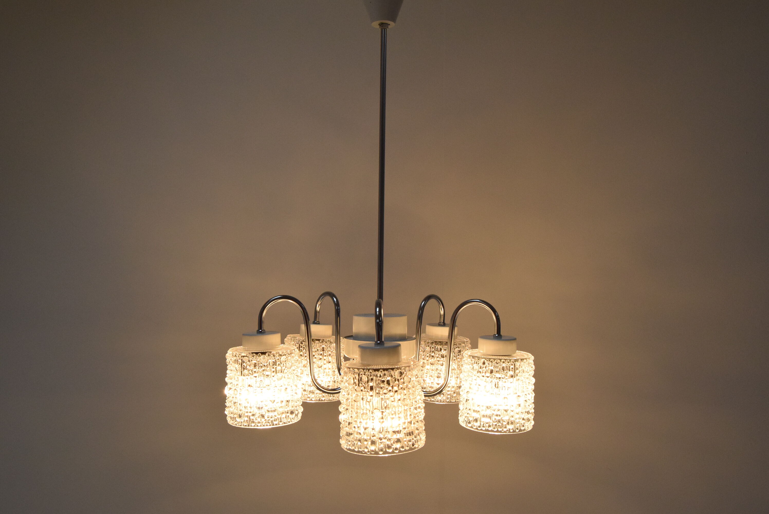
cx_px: 384
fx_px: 705
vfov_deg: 40.0
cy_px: 257
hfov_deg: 57.2
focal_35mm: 33
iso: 1600
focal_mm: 22
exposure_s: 1/320
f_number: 9
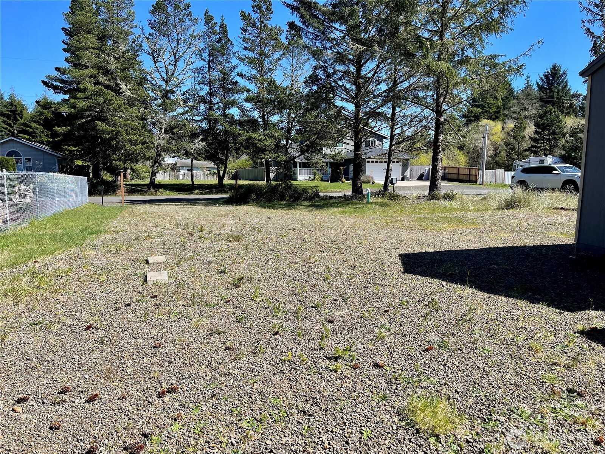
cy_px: 227
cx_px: 302
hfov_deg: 69.4
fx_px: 437
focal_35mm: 25
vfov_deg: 54.9
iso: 32
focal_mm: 5.1
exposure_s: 1/1883
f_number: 1.6
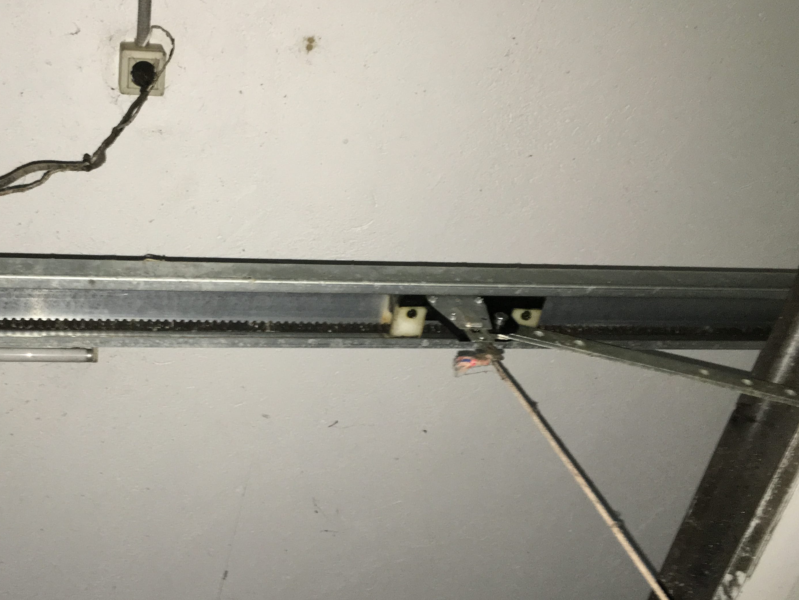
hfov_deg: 43.8
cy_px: 350
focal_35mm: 42
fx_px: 969
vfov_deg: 34.3
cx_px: 235
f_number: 2.2
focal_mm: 4.15
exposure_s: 1/17
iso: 125
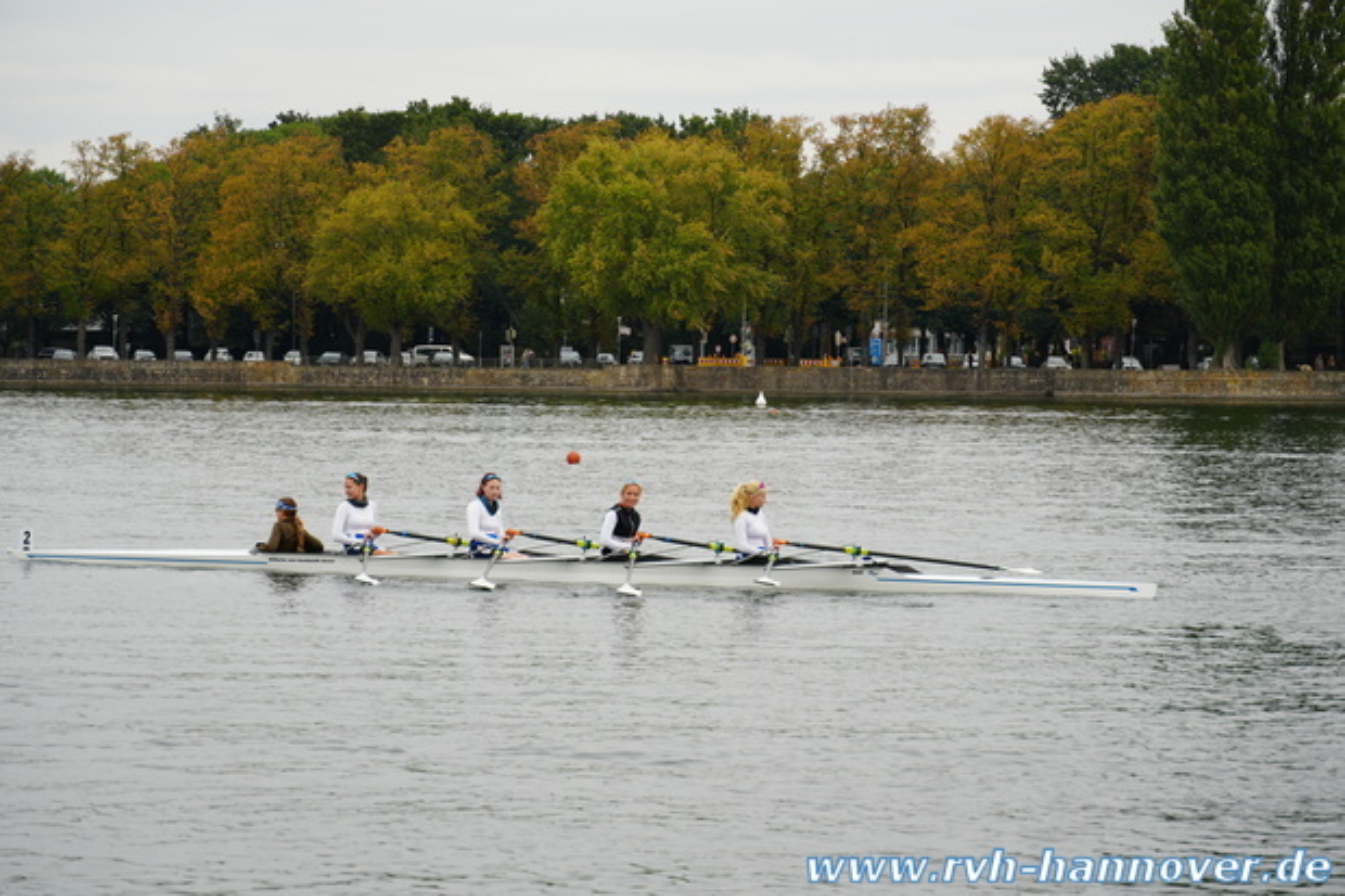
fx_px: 4706
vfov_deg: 10.9
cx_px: 672
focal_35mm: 126
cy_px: 448
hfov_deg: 16.3
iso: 200
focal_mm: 84
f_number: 5.6
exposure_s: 1/160
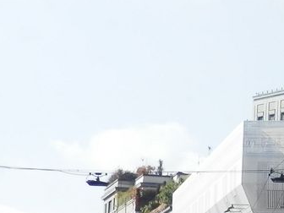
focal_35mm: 214
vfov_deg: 6.9
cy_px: 259
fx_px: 1756
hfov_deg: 9.2
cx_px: 321
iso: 80
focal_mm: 8
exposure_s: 1/500
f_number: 3.8
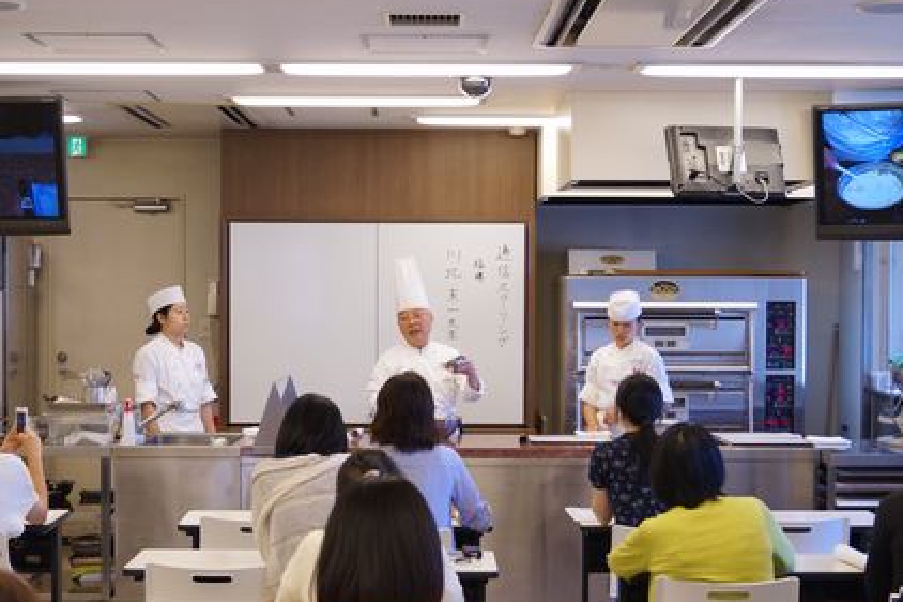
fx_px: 1605
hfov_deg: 31.4
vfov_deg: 21.2
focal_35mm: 64
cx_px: 437
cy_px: 363
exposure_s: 1/60
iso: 400
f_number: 4.5
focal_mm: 30
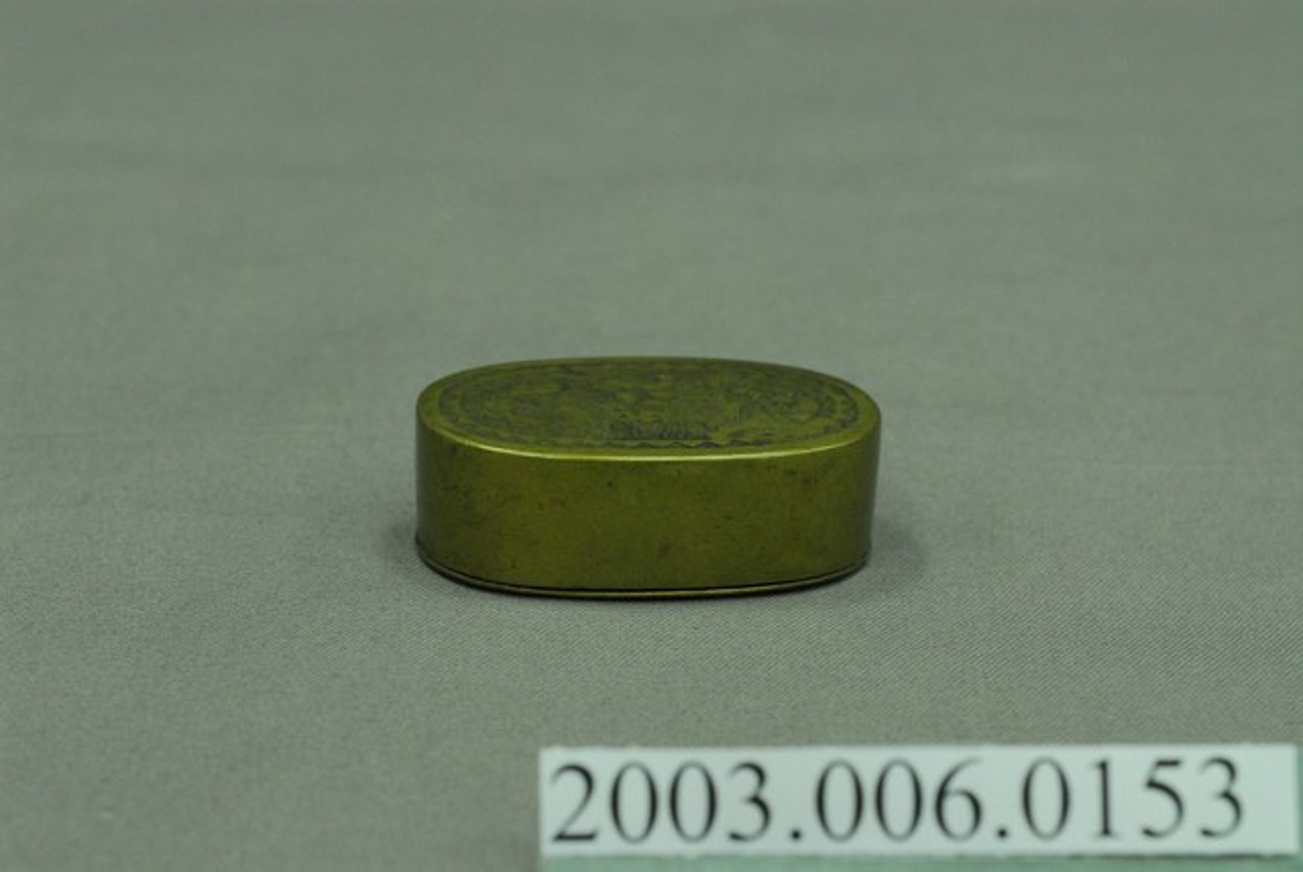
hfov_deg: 22.6
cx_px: 652
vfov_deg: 15.2
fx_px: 3260
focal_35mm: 90
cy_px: 436
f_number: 10
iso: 1000
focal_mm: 60
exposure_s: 1/15
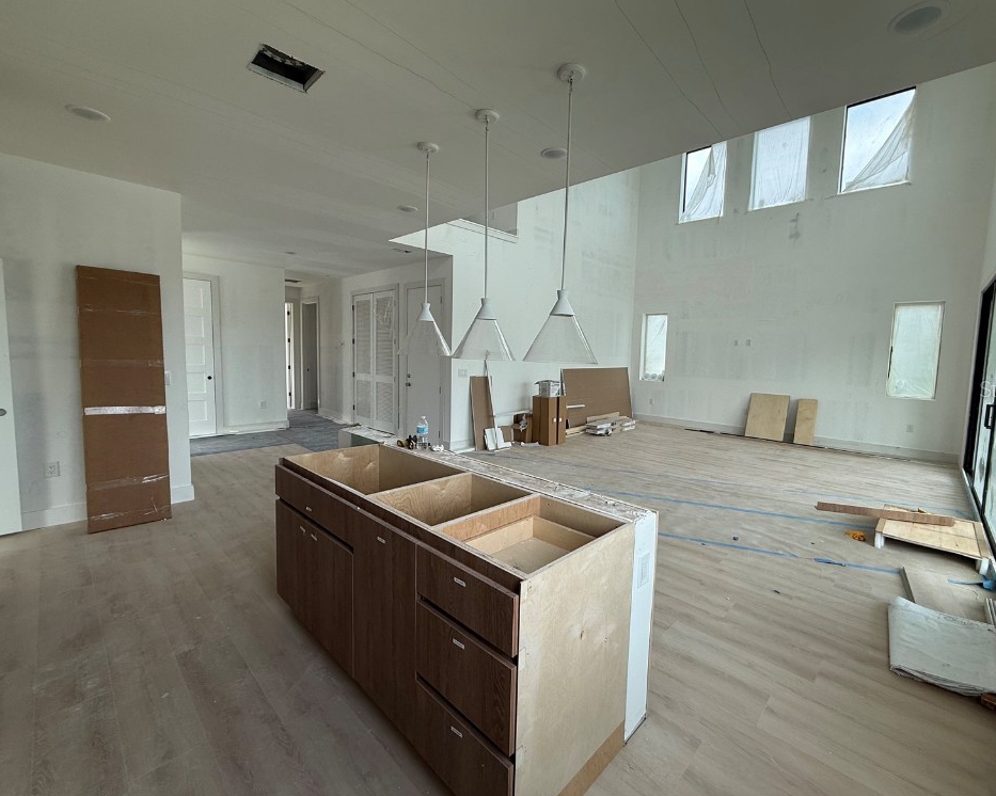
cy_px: 388
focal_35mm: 15
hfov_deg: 96.6
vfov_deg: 84.0
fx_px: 442
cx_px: 534
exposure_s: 1/144
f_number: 2.2
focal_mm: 2.22
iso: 50
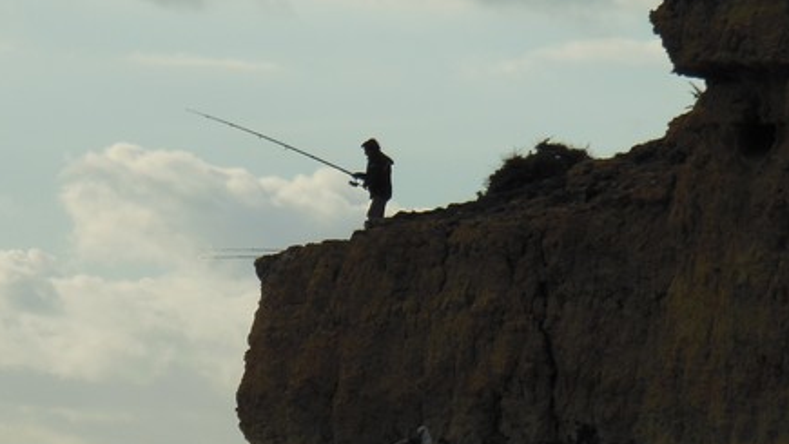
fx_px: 10485
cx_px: 227
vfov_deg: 2.4
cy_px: 283
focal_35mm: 501
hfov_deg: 4.3
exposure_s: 1/1000
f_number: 5.8
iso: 125
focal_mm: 45
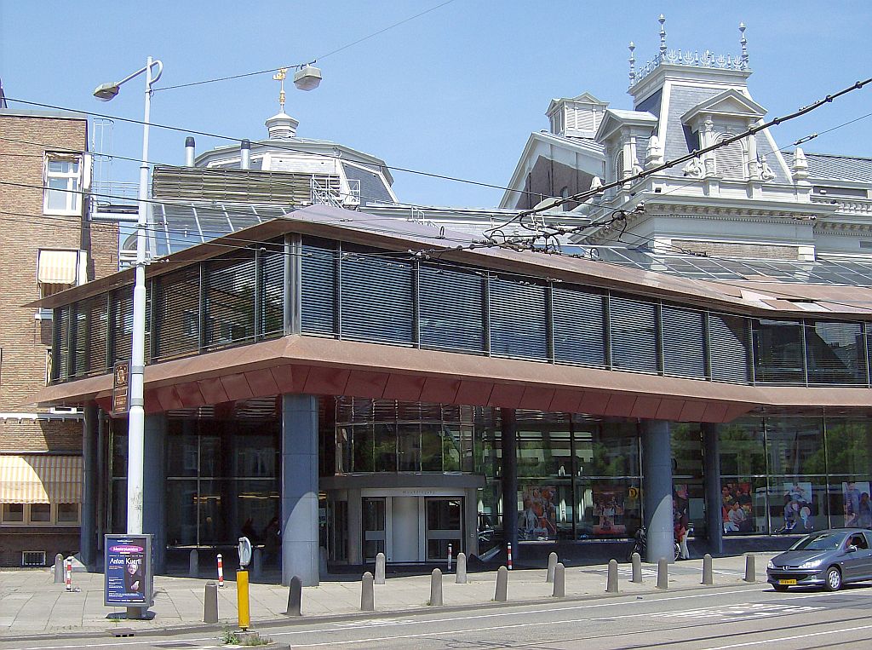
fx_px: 1156
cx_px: 436
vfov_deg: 31.4
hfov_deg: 41.3
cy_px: 325
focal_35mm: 46
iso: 100
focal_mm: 7.7
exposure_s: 1/424
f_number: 5.1
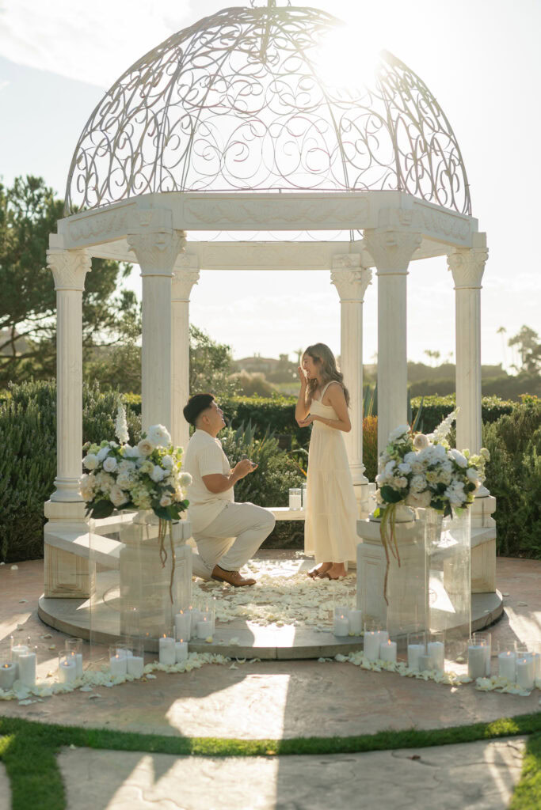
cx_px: 270
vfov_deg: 39.6
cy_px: 405
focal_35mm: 50
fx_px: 1127
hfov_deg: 27.0
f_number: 2
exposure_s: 1/4000
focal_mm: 50
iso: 100
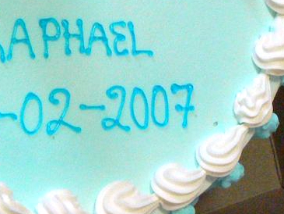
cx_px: 75
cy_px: -34
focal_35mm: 101
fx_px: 829
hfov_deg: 19.3
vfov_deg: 14.3
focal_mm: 6
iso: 400
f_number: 3.2
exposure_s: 1/30
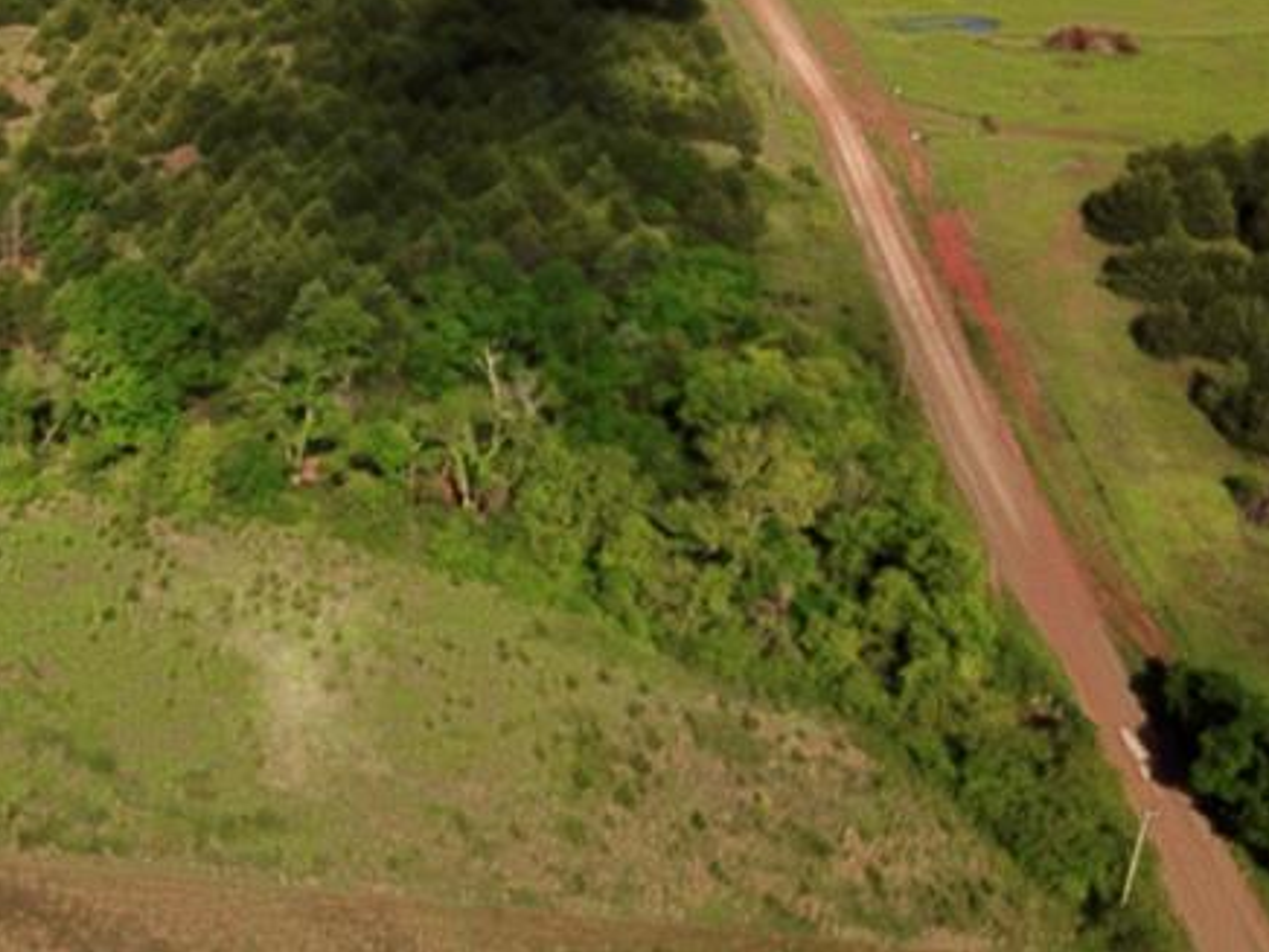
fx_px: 2236
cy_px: 256
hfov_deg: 30.0
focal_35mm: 61
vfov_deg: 23.8
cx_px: 70
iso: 100
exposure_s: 1/2950
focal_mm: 4.7
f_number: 2.2
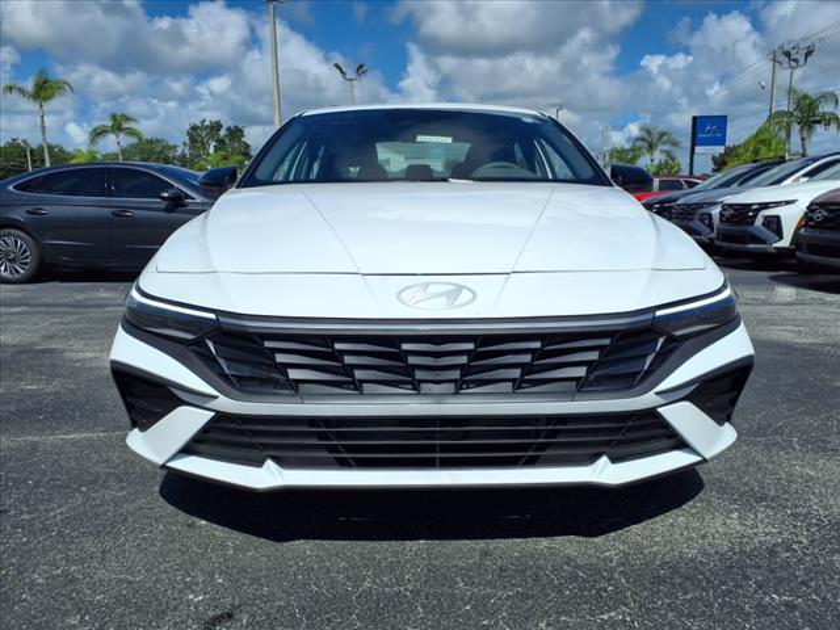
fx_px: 655
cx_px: 420
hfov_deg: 65.3
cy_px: 315
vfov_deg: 51.4
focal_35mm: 27
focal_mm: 3.58
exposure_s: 1/5000
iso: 40
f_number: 1.9
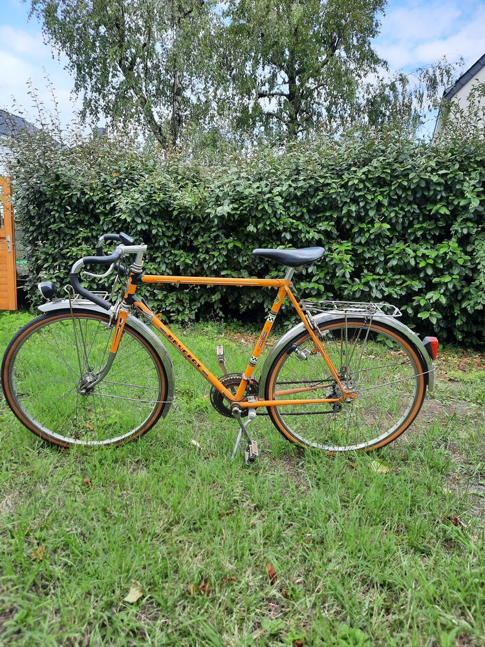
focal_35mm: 25
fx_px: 467
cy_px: 324
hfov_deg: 54.9
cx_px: 242
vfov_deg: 69.4
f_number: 2
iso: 32
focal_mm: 4.6
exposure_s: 1/238
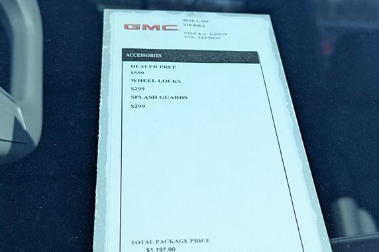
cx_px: 207
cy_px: 129
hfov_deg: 35.0
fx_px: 600
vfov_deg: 23.8
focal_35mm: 57
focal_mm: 6.9
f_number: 1.68
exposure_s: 1/2500
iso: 49
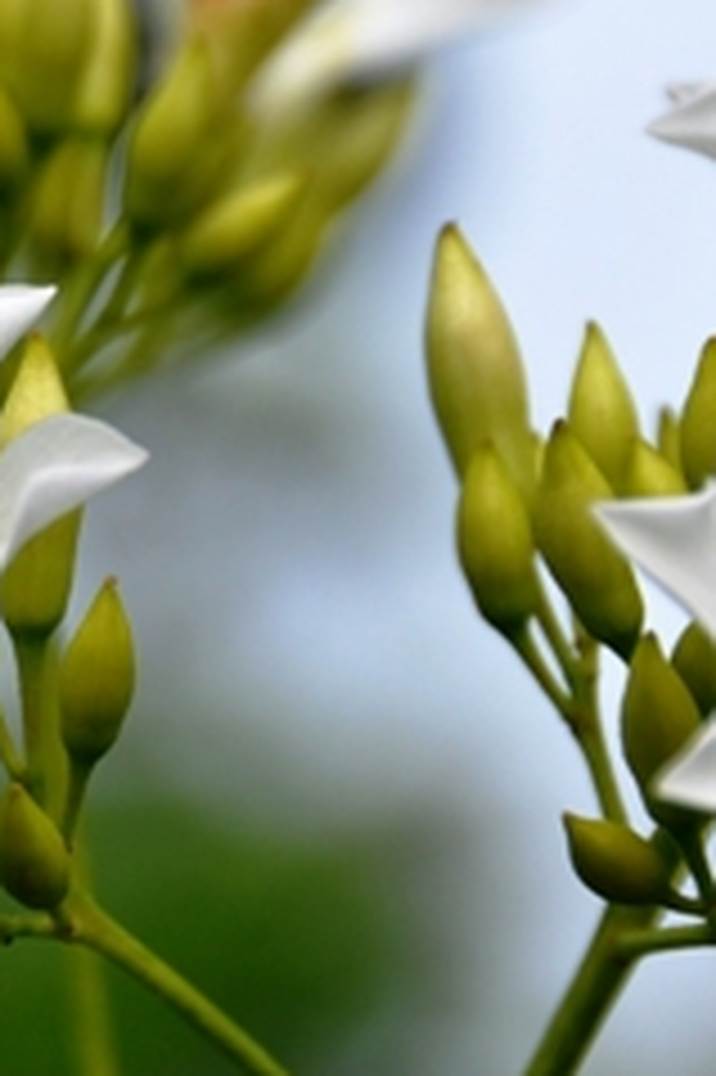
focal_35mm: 357
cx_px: -176
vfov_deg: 5.8
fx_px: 10673
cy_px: 511
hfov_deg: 3.8
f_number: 8
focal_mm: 95
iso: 200
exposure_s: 1/400
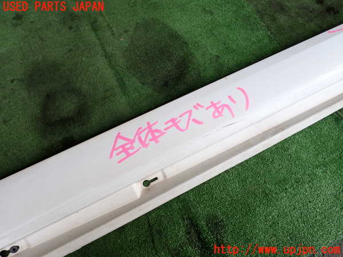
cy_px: 128
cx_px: 172
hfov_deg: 69.4
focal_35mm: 25
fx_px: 248
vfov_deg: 54.9
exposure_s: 1/250
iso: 100
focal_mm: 4.5
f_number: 2.8
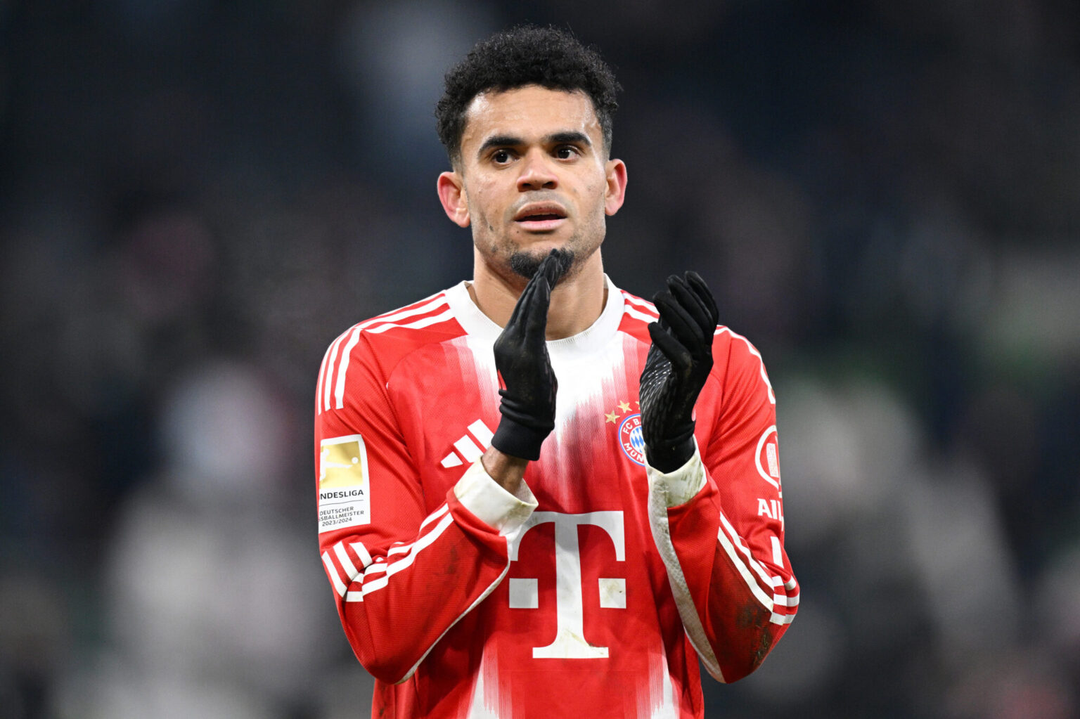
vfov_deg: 2.3
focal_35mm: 600
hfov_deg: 3.4
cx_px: 540
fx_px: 17993
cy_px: 360
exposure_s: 1/2000
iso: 2500
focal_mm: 400
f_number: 2.8
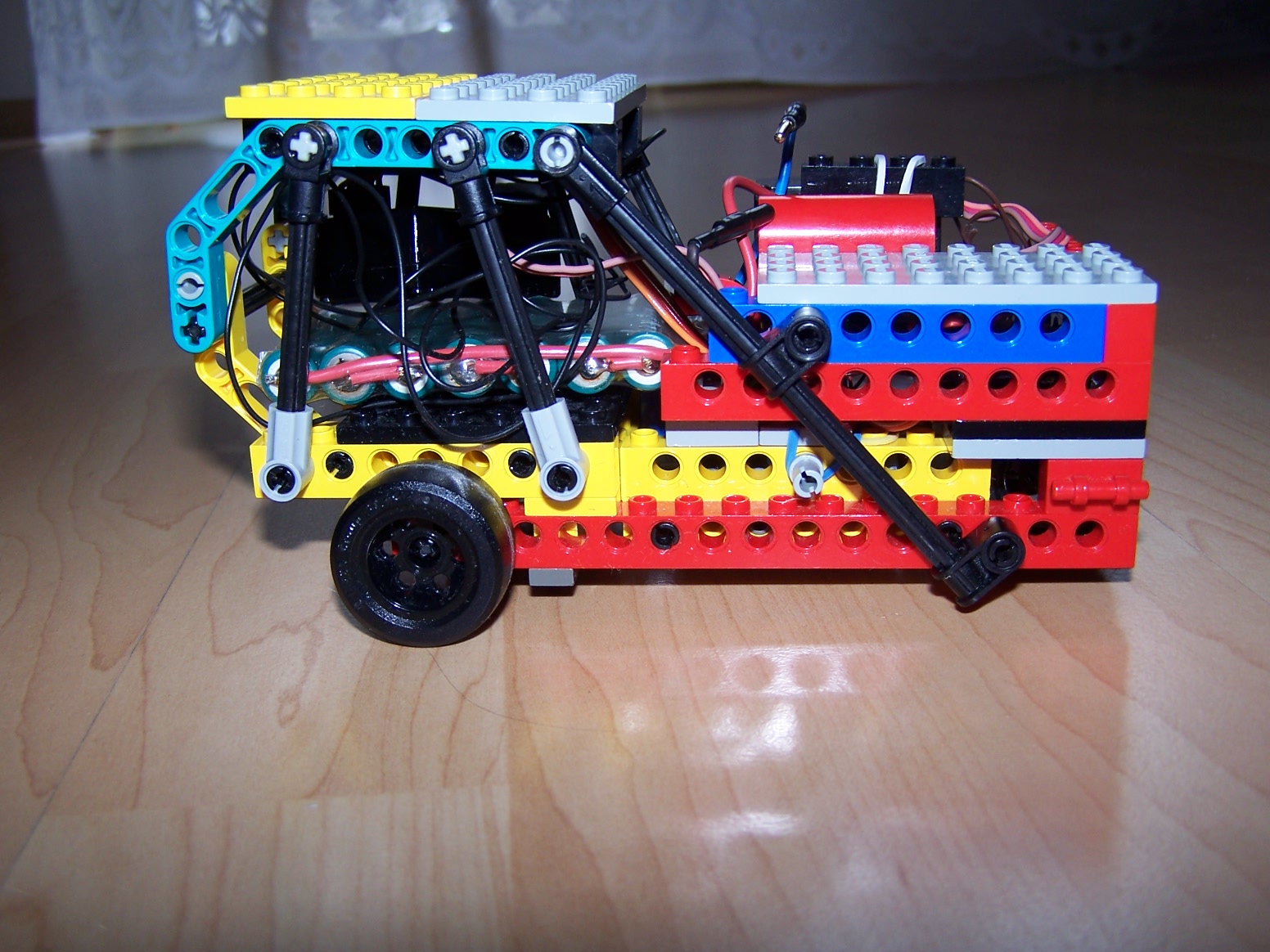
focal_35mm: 38
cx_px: 635
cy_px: 476
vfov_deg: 37.7
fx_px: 1394
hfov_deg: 49.0
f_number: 2.8
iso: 80
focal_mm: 6.3
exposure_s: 1/60
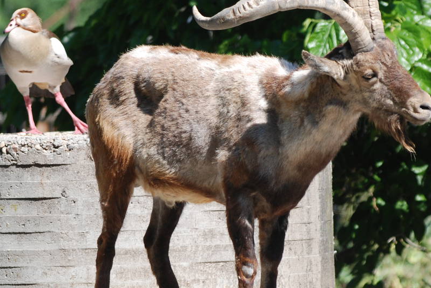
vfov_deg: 2.7
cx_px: 190
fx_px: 6124
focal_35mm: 511
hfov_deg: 4.0
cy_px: 141
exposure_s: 1/640
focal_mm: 170
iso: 200
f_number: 4.8
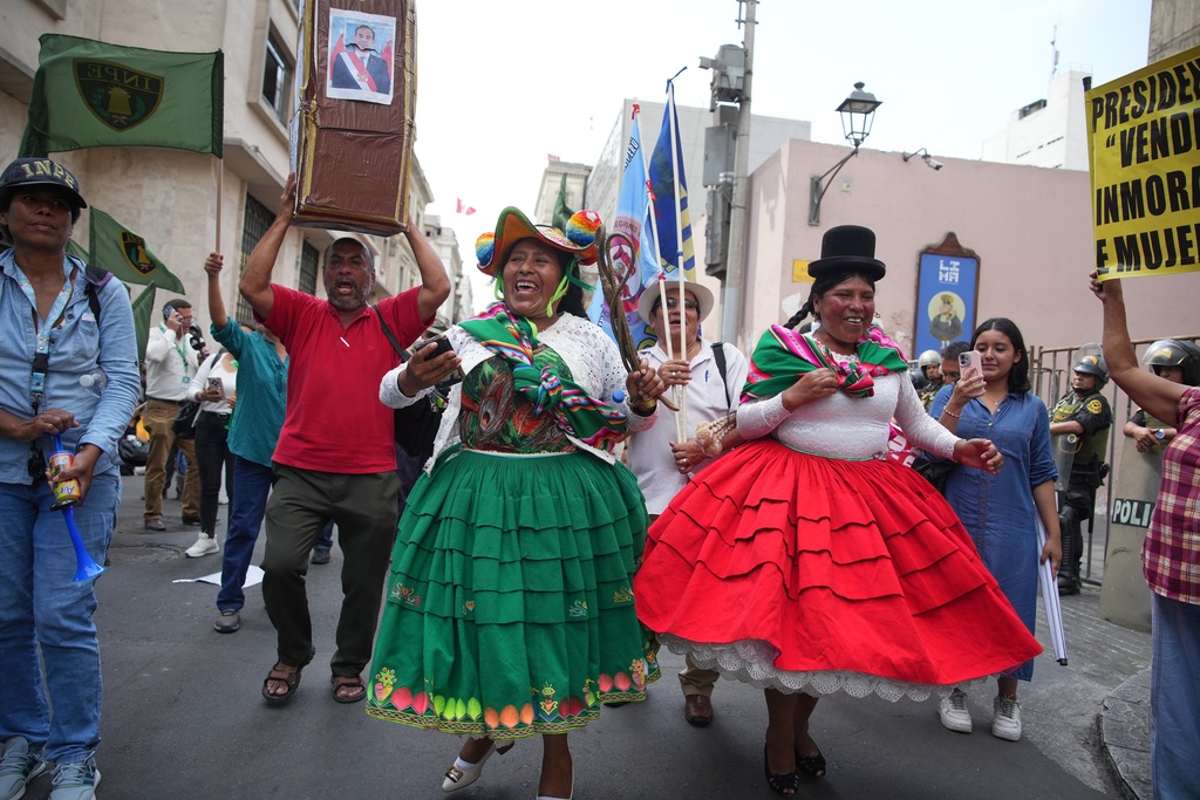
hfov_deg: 73.7
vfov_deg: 53.1
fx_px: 800
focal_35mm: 24
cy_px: 400
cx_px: 600
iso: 400
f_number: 3.2
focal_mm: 24
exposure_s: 1/2000
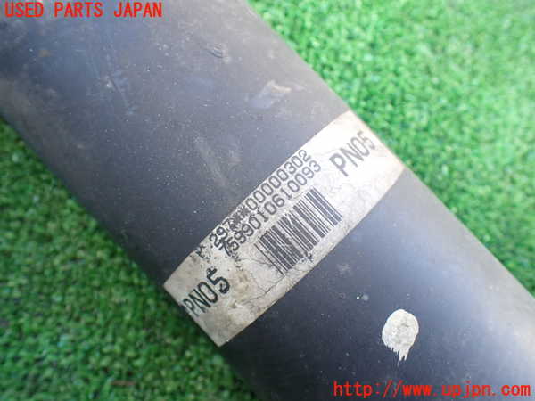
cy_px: 200
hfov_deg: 60.0
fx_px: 464
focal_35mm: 30
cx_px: 268
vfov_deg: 46.8
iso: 250
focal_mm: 5.4
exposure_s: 1/125
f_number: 2.3
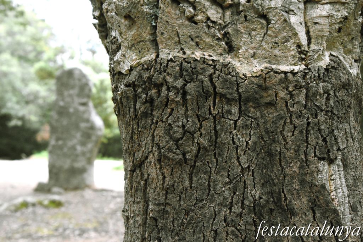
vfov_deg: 18.2
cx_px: 182
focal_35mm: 75
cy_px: 121
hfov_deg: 27.0
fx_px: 756
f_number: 11
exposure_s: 1/500
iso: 8000
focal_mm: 50
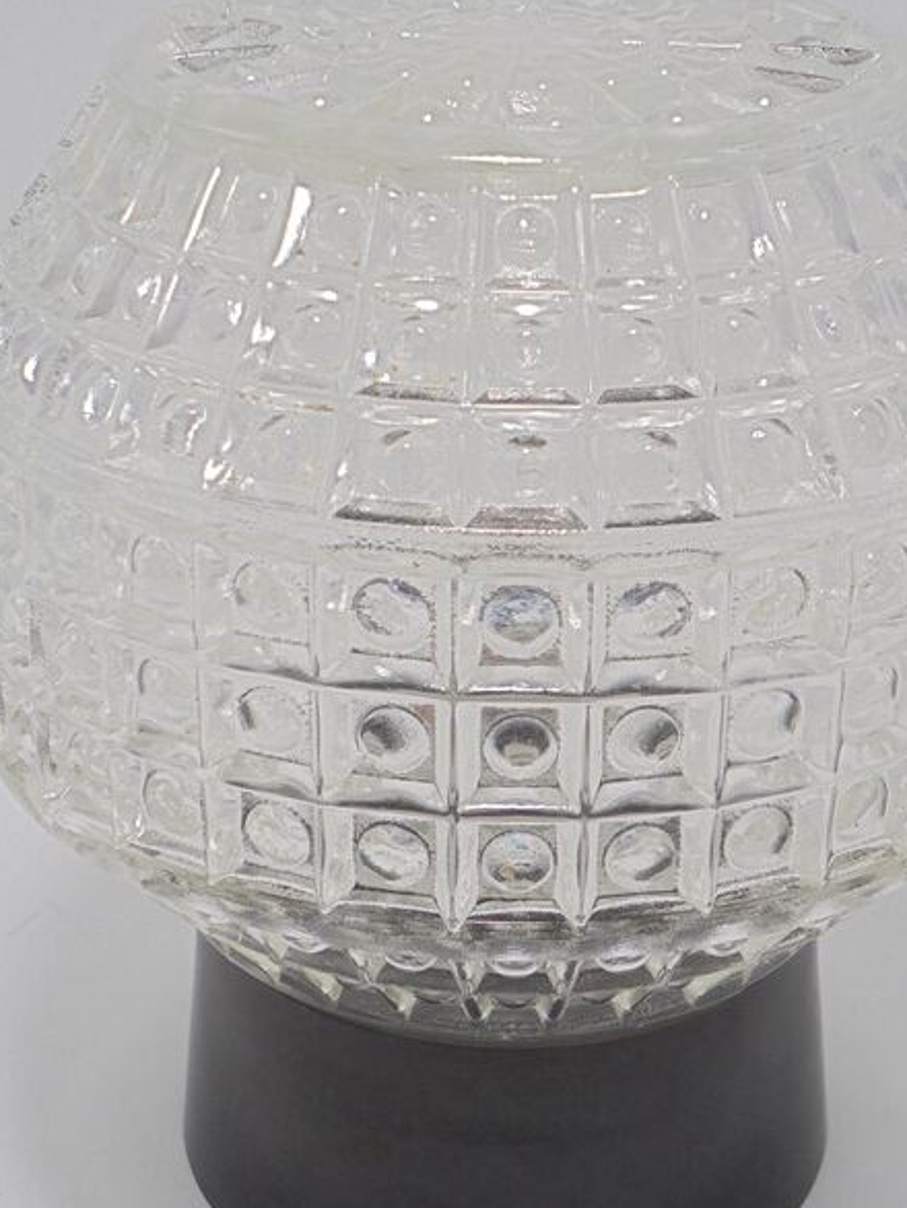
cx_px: 539
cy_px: 639
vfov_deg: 29.4
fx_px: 2304
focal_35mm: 66
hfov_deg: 22.2
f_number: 4.5
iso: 100
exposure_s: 1/60
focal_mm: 7.8
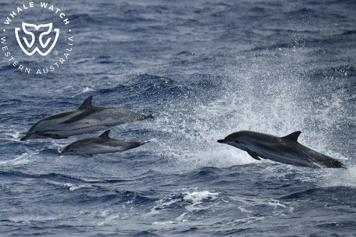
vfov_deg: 2.9
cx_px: 178
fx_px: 4745
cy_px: 118
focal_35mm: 480
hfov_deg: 4.3
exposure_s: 1/8000
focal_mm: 480
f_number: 6.3
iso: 1250
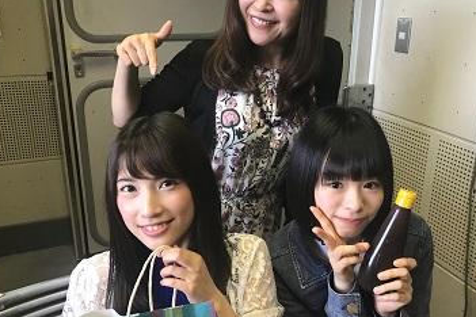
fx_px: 450
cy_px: 161
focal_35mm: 34
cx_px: 262
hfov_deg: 55.7
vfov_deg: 38.9
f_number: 1.8
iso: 40
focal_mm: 4
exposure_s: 1/33
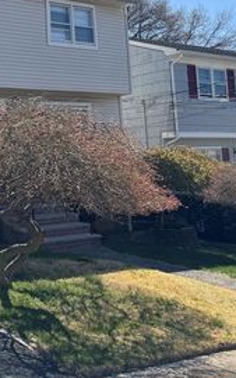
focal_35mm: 47
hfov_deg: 23.3
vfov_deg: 42.3
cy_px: 137
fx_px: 484
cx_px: -92
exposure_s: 1/3597
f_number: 1.78
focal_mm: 6.76
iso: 80
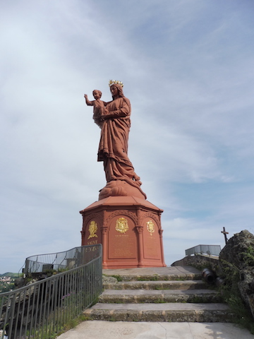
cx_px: 127
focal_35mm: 24
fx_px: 235
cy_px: 170
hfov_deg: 56.8
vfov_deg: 71.6
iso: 100
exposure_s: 1/1600
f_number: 4
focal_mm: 4.3
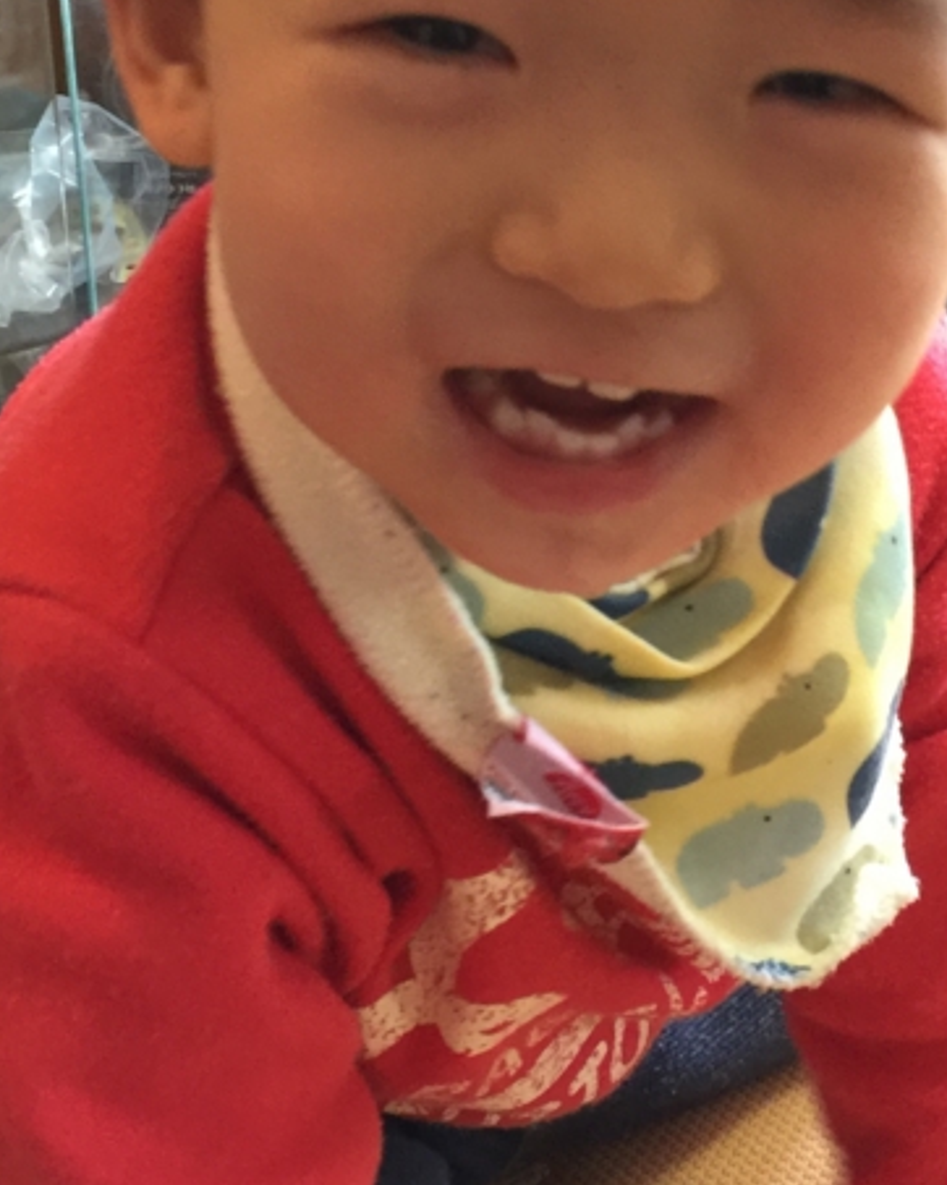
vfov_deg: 29.4
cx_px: 542
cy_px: 390
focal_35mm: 64
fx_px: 2244
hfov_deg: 23.8
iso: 80
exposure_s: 1/15
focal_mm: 4.15
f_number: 2.2
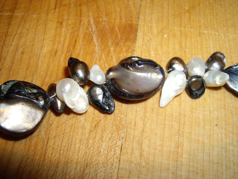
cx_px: 119
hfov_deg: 49.0
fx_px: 261
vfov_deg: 37.7
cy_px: 90
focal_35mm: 38
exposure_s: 1/40
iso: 50
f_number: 4.3
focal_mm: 6.2
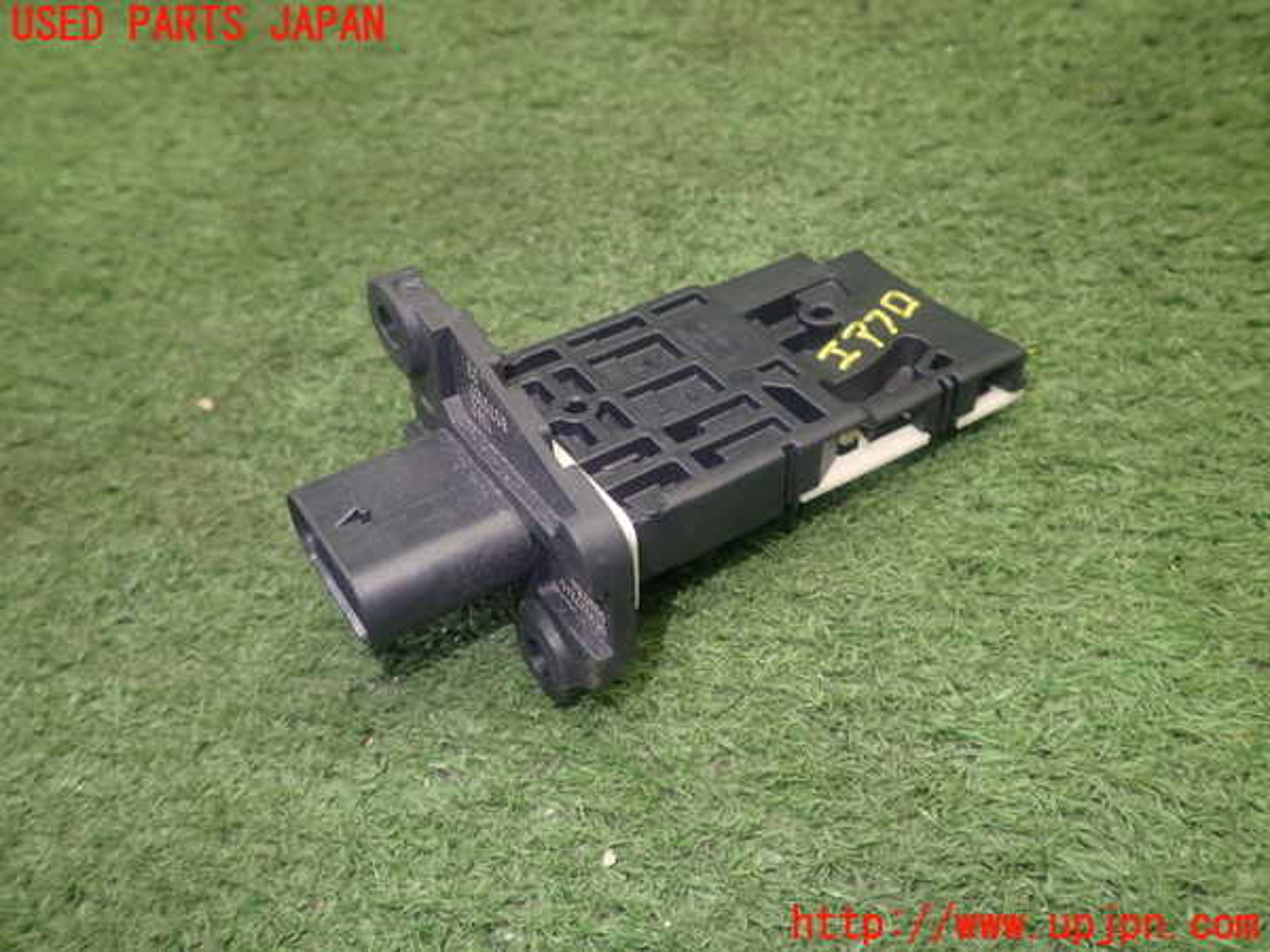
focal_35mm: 32
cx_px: 635
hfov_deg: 56.8
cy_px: 476
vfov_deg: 44.2
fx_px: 1174
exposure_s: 1/40
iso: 200
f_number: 2.4
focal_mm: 5.79
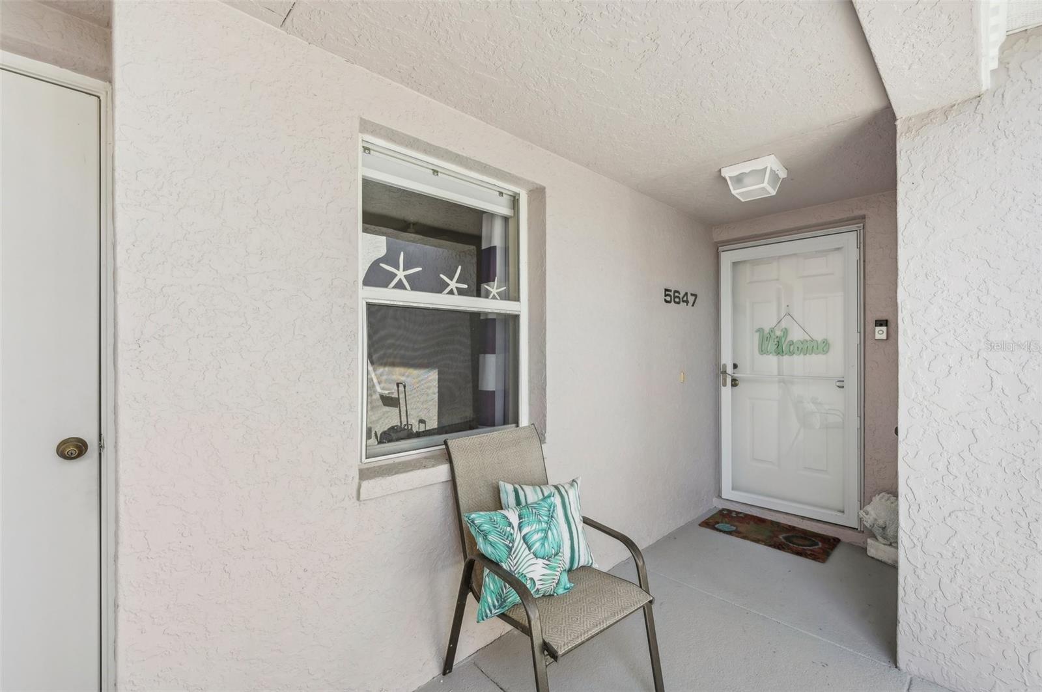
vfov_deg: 77.2
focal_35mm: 15
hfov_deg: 100.5
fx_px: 434
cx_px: 521
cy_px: 346
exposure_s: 1/160
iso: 400
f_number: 8
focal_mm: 15
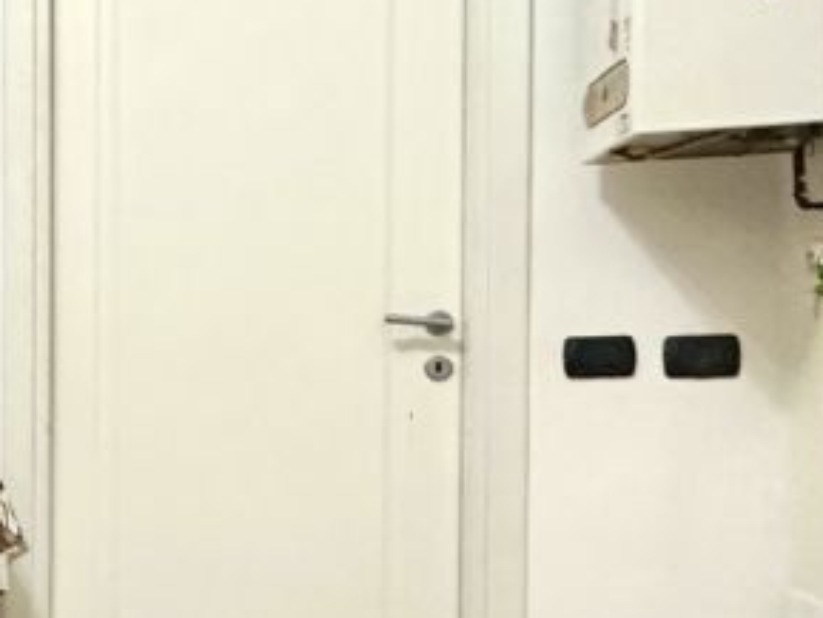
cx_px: -524
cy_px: 403
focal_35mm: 63
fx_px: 1498
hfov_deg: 22.7
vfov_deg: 23.2
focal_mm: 2.22
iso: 320
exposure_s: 1/50
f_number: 2.2
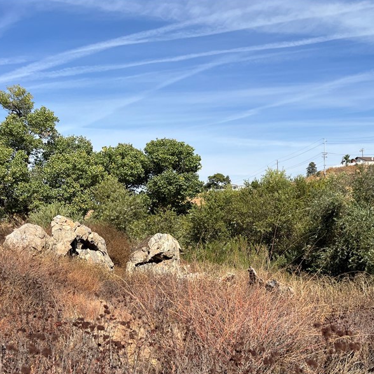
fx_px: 489
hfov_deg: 41.2
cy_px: 240
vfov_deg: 41.5
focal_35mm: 40
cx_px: 258
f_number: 1.6
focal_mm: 5.1
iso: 50
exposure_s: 1/3745
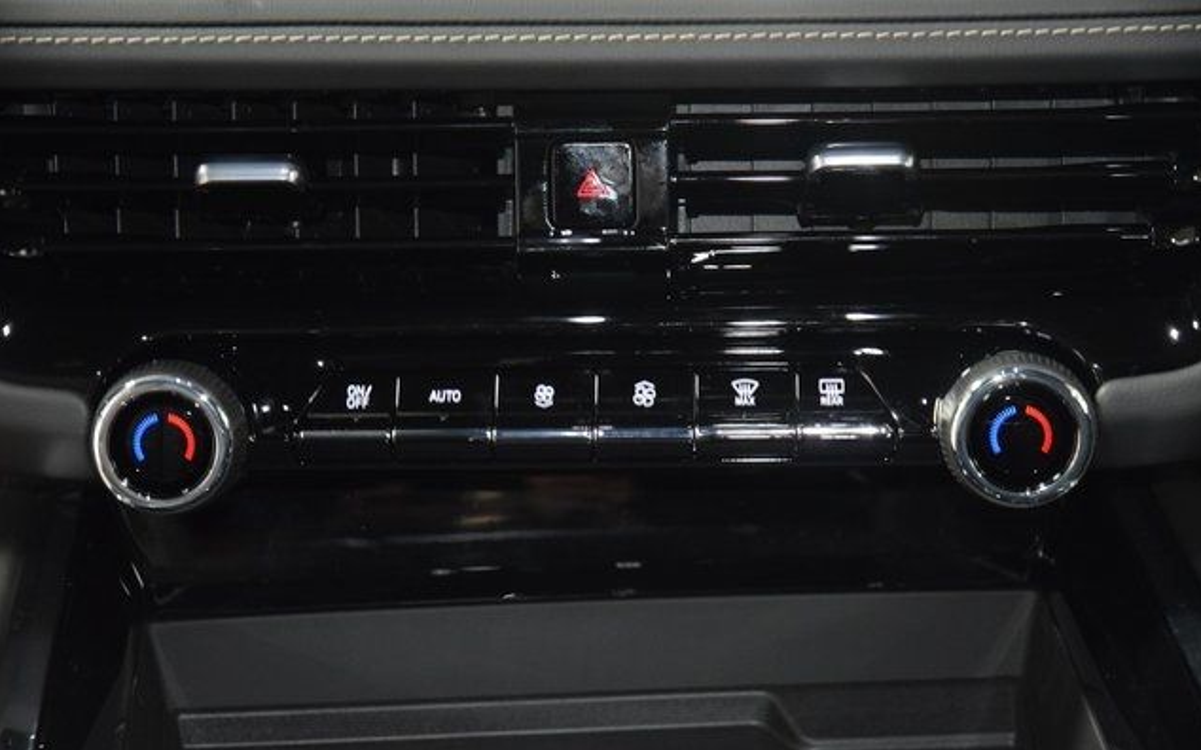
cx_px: 602
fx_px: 3534
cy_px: 402
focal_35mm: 108
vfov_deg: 12.1
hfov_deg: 19.3
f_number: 4.5
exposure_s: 1/15
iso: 2500
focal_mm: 70
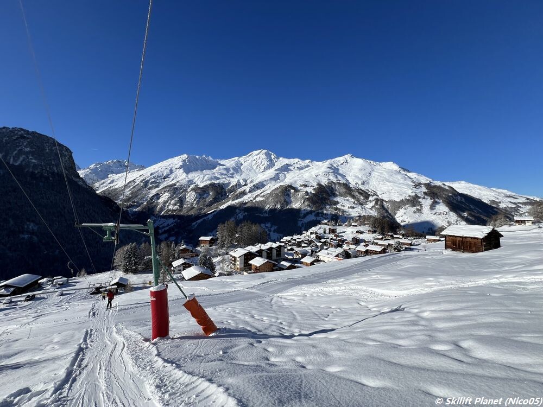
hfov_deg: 106.2
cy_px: 204
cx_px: 272
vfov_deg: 89.9
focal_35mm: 13
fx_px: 204
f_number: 1.8
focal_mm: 1.57
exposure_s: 1/4219
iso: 32
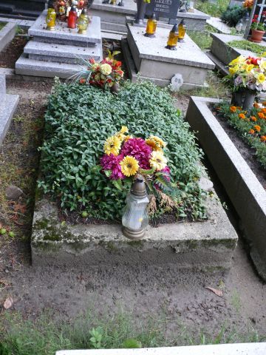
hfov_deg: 40.7
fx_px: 359
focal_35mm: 35
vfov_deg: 52.6
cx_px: 133
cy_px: 178
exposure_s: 1/60
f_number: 2.8
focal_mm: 7.4
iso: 100
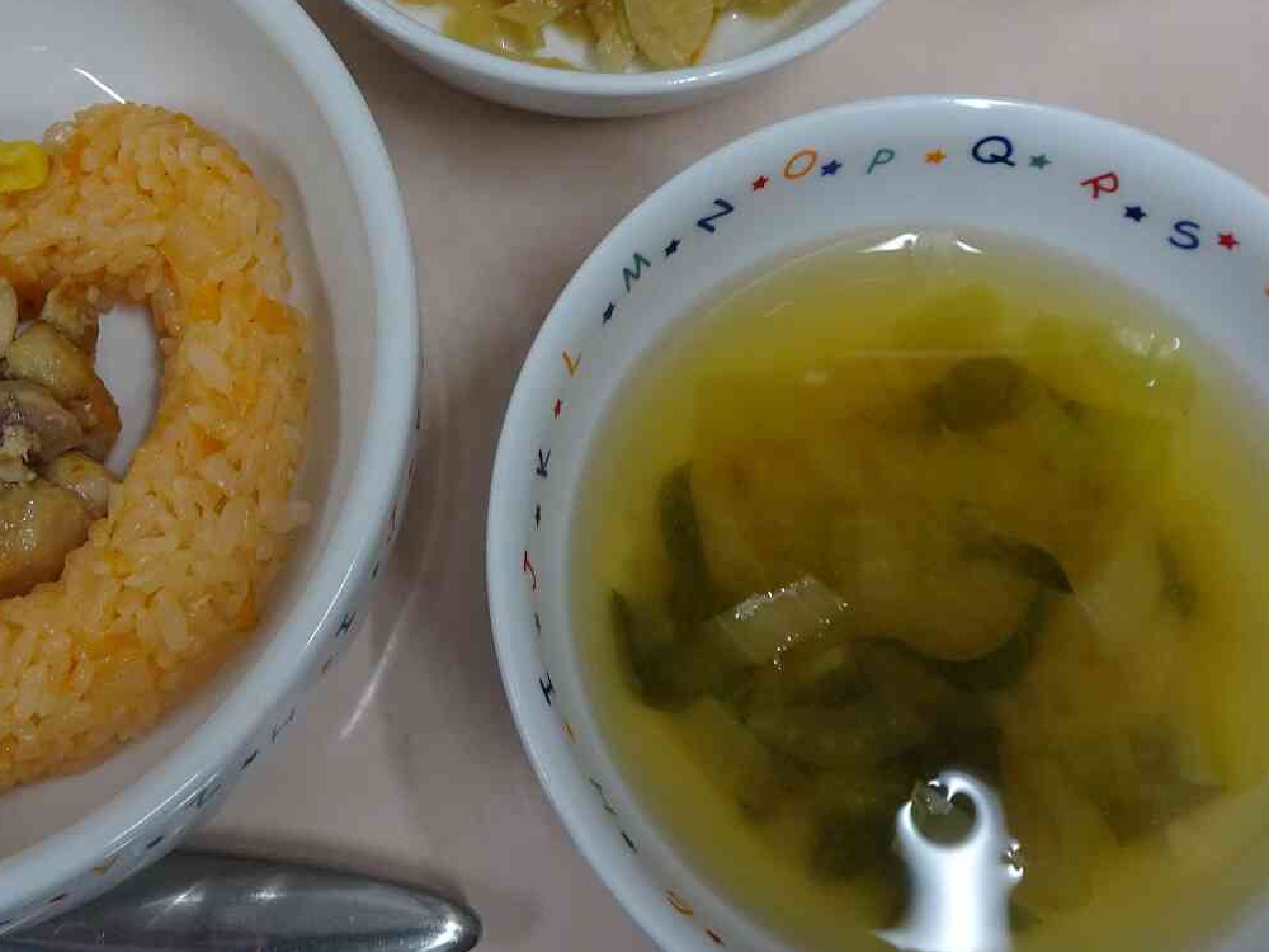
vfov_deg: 30.0
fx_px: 1760
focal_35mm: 48
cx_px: 378
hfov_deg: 39.0
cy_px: 294
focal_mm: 4.1
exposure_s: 1/30
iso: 80
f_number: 3.5
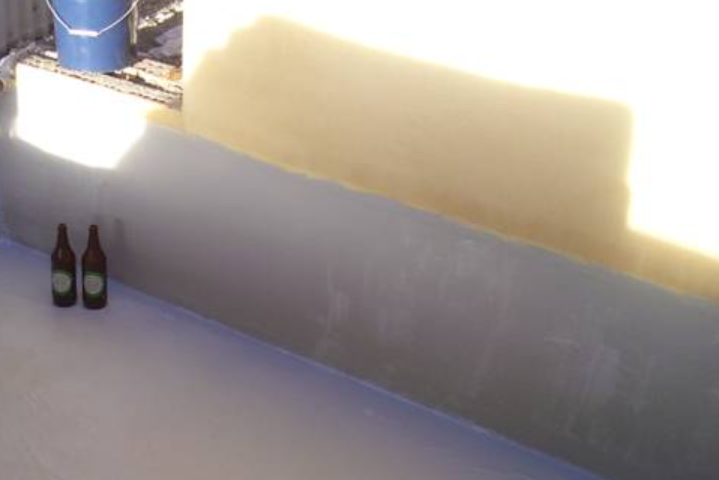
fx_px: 1179
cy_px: 314
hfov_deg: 32.8
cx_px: 123
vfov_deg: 22.9
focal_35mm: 59
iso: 80
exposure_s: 1/90
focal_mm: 5.6
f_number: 2.7
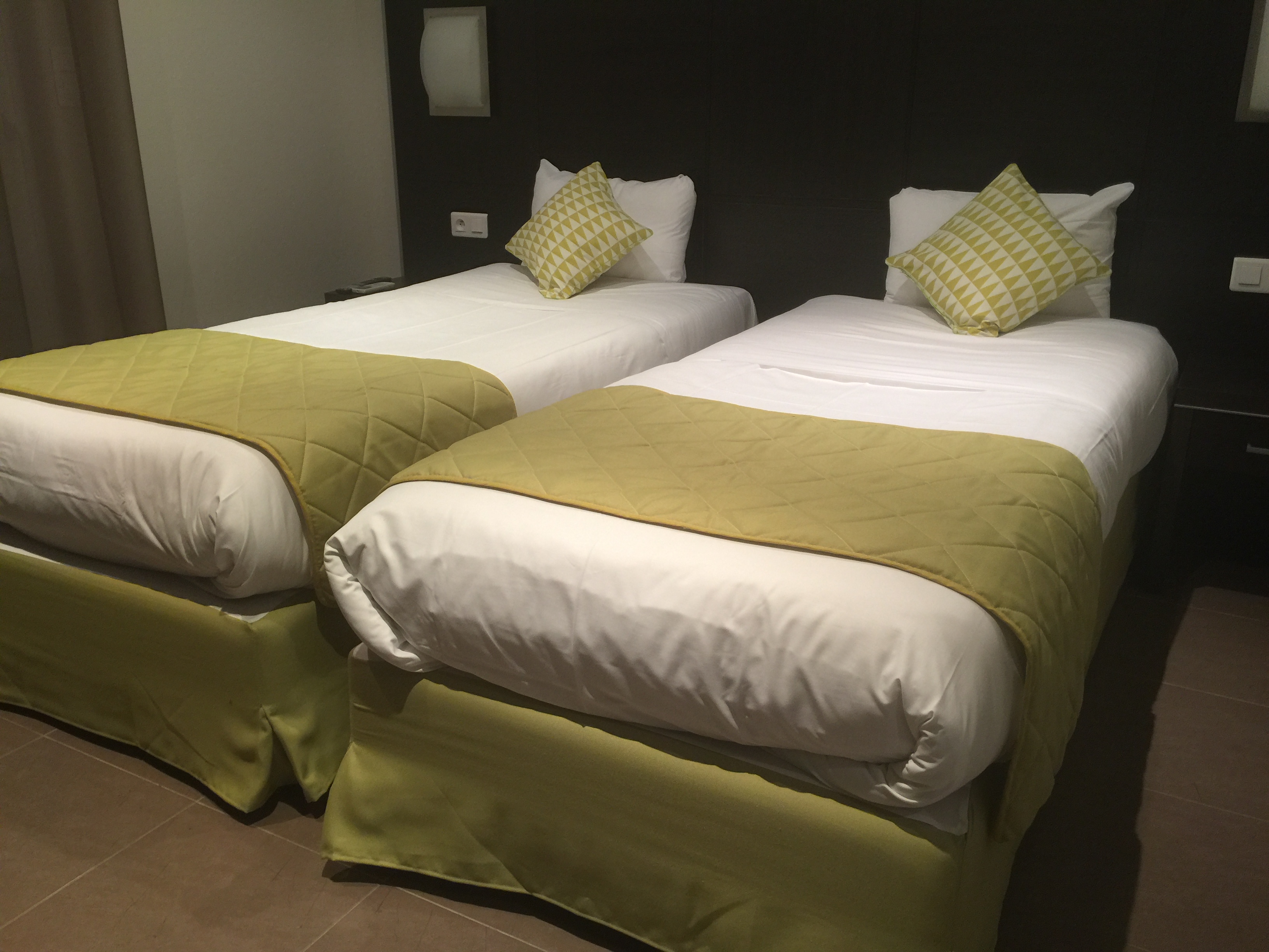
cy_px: 476
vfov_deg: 48.2
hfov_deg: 61.7
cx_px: 634
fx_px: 1063
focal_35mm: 29
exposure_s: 1/17
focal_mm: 4.15
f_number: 2.2
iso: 64
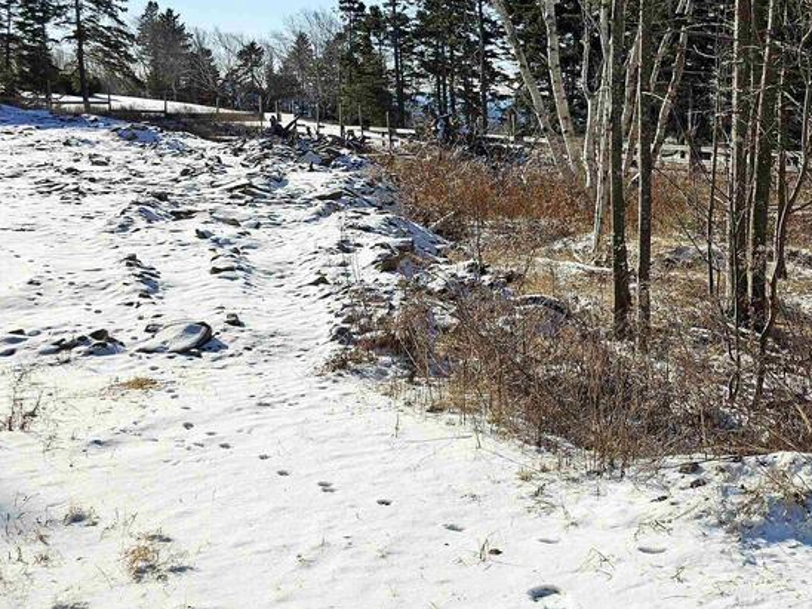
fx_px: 1009
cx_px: 756
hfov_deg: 40.0
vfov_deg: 33.5
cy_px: 234
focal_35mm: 43
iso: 10
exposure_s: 1/1232
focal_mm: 6.3
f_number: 1.7
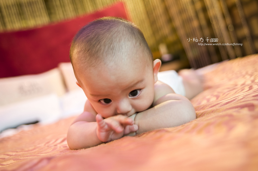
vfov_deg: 37.8
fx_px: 251
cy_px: 86
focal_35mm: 35
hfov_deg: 54.5
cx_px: 129
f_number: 2.8
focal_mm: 35
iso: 1600
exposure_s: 1/20
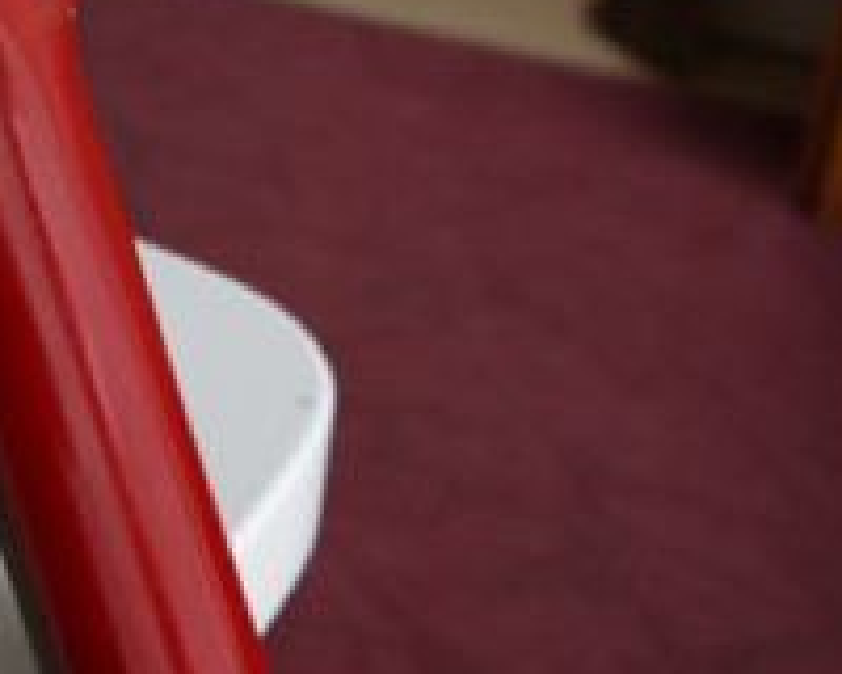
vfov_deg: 22.5
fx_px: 1645
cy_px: 46
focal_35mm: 66
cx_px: -38
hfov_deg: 26.8
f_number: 3.6
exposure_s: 1/60
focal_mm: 15
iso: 400
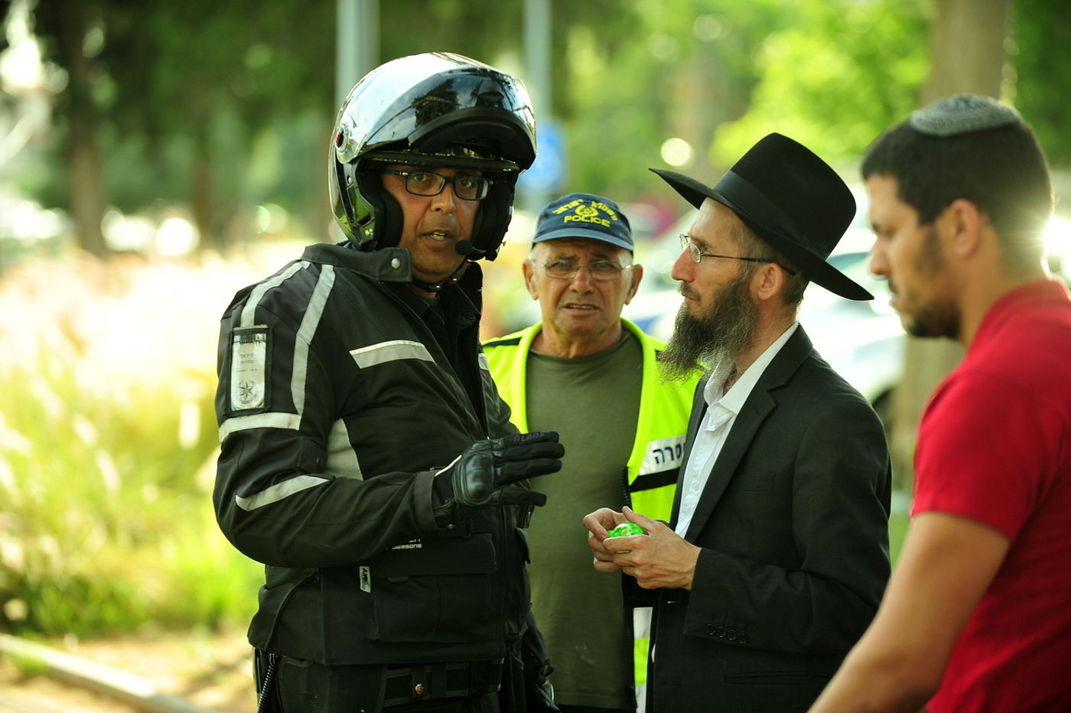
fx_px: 3865
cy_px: 356
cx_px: 536
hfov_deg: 15.8
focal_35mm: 130
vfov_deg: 10.5
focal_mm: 130
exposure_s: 1/400
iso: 250
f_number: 3.2
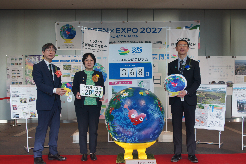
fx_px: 287
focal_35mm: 42
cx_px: 123
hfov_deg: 46.4
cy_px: 82
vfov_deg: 31.9
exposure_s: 1/50
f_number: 2.8
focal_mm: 28
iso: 320
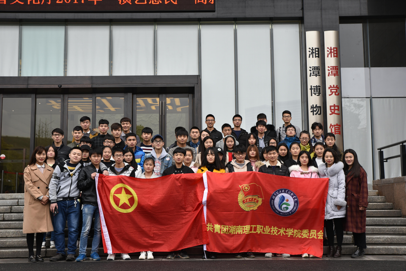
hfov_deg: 41.1
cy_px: 136
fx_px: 542
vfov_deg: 28.1
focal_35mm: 48
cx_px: 203
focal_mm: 48
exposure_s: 1/160
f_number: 6.3
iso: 400
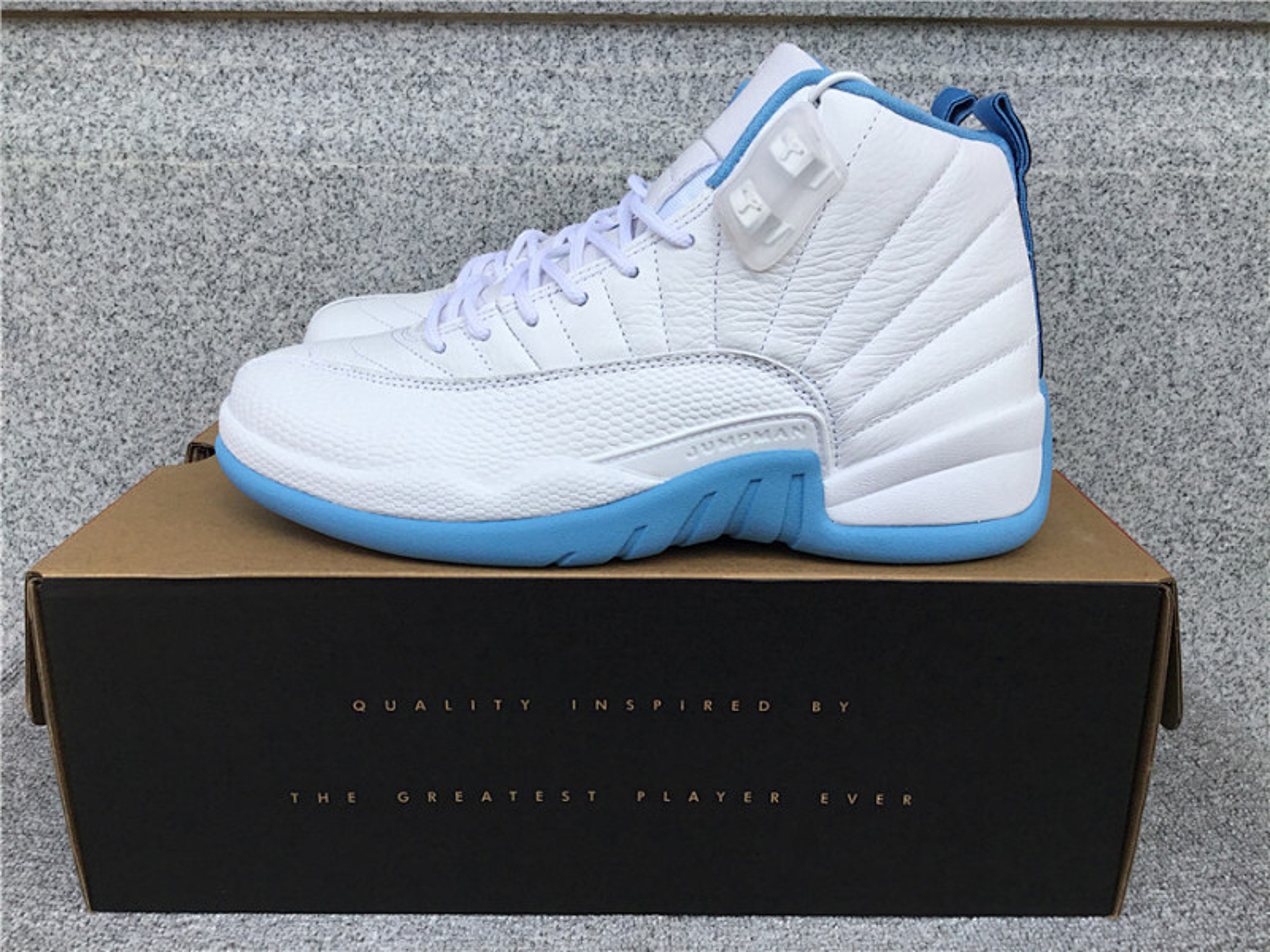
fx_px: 1137
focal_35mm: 31
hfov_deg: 58.4
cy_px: 476
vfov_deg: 45.4
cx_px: 635
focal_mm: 3.3
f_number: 2.4
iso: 25
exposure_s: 1/970
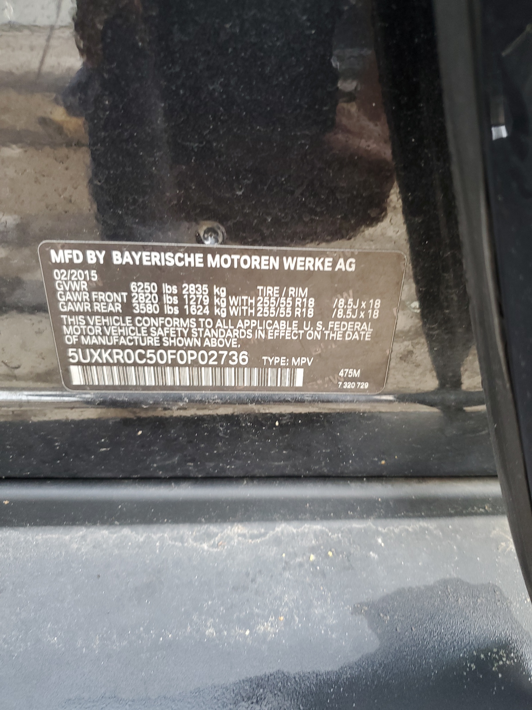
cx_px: 266
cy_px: 355
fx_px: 533
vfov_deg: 67.3
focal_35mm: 26
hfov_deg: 53.1
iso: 82
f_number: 1.5
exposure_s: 1/60.2
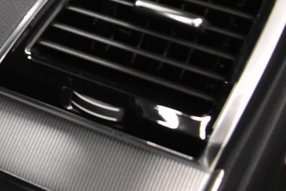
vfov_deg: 11.5
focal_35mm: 113
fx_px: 898
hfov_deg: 15.3
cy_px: -118
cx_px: -250
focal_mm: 18
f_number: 3.5
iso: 1600
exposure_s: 1/30
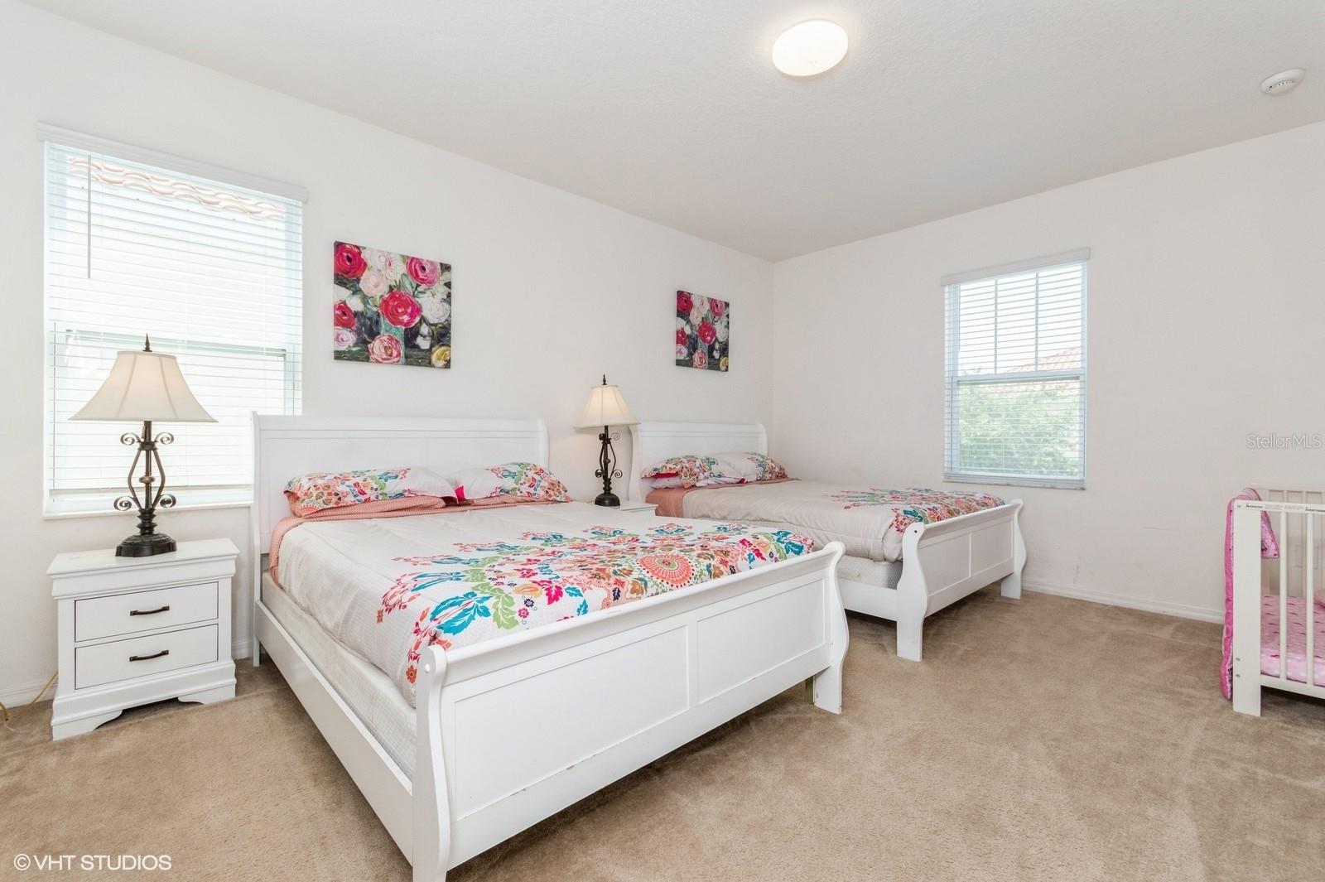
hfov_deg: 100.4
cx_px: 662
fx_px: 552
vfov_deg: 77.3
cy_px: 441
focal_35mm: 15
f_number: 9
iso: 400
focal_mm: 10
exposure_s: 1/125
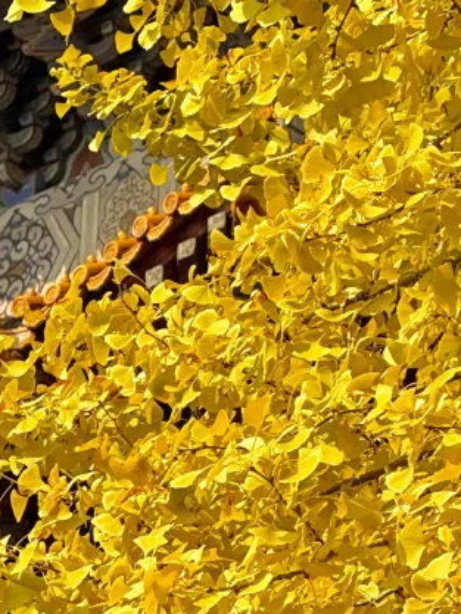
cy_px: 527
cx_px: 242
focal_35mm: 414
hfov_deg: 3.6
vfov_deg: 4.8
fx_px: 7348
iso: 50
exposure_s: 1/784
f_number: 2.8
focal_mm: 15.66
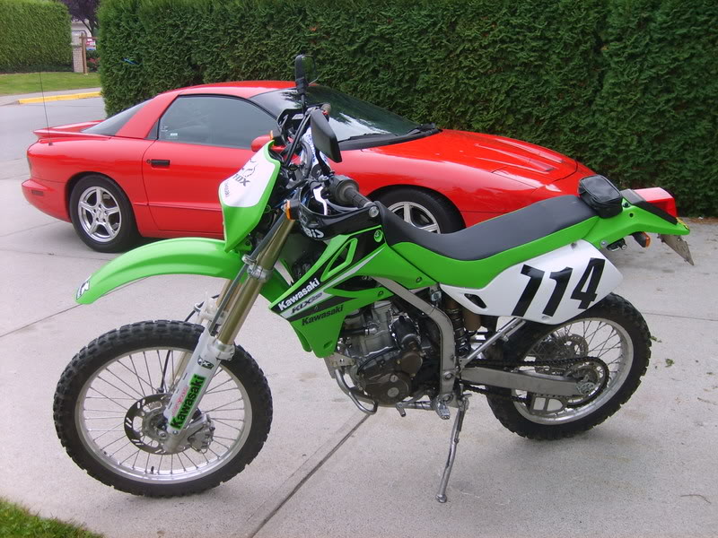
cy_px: 269
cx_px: 359
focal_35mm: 35
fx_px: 726
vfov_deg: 40.7
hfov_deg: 52.6
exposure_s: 1/180
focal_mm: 5.8
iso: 50
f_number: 2.8
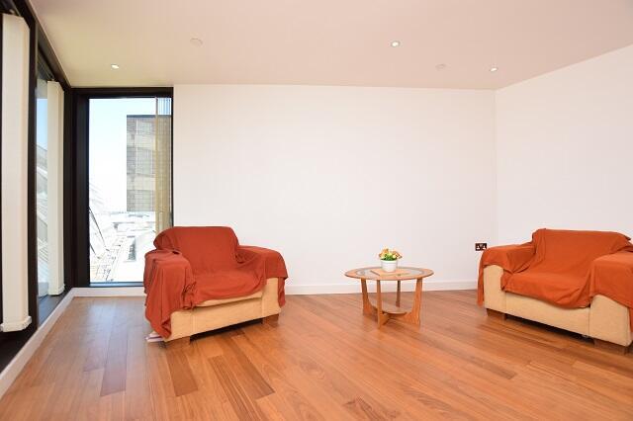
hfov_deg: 100.4
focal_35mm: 15
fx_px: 264
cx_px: 316
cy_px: 210
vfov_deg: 77.3
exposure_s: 1/125
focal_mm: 10
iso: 220
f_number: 5.6
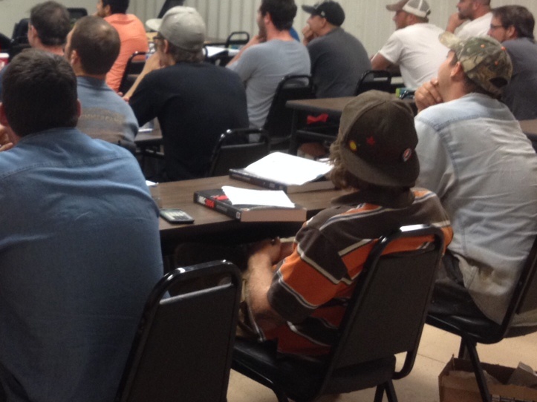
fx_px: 1225
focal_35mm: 79
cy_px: 49
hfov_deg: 24.2
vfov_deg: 18.4
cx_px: 83
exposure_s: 1/20
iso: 100
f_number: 2.4
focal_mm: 4.28
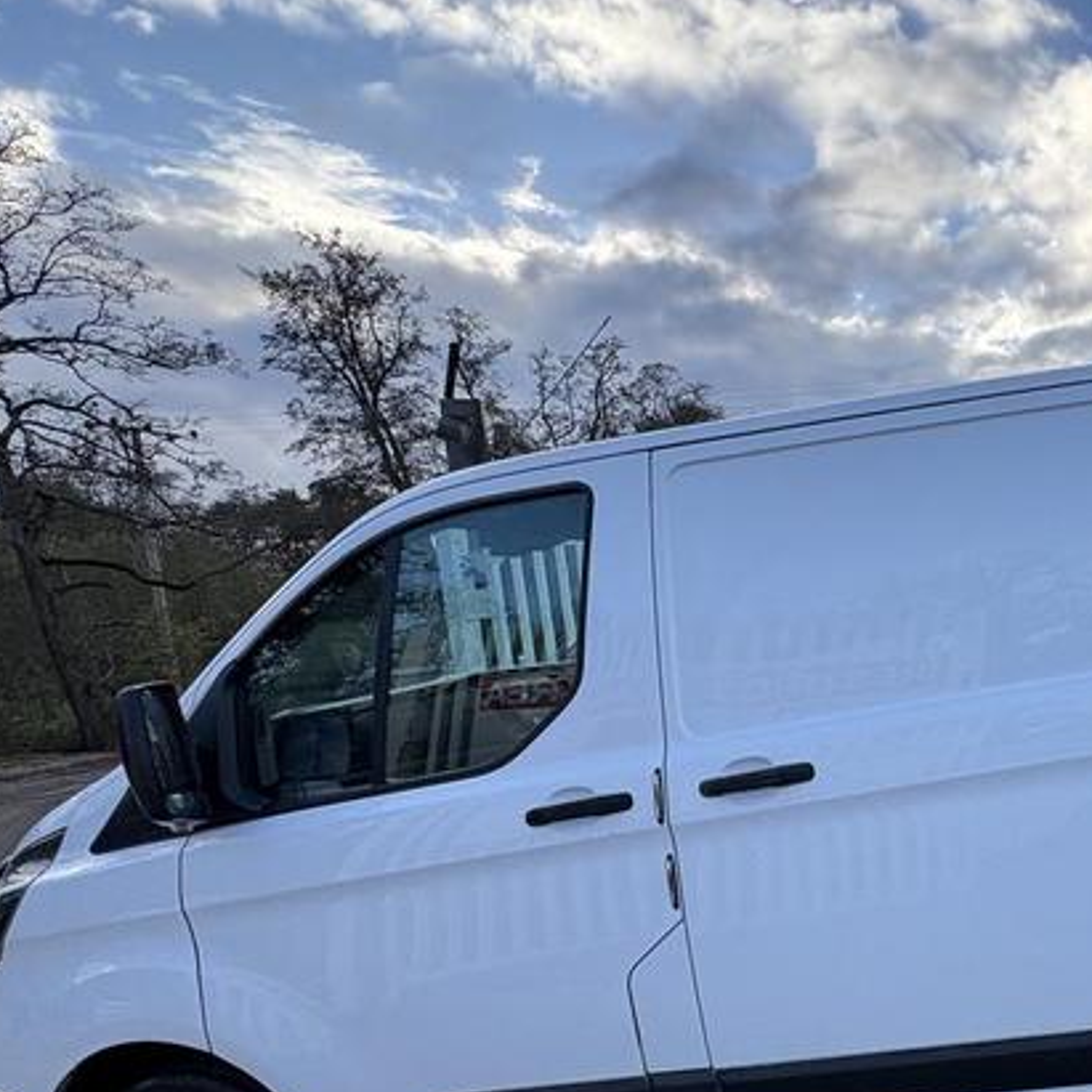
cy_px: 699
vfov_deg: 58.1
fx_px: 964
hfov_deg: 51.5
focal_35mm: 27
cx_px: 1002
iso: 40
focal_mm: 2.22
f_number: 2.2
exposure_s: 1/548
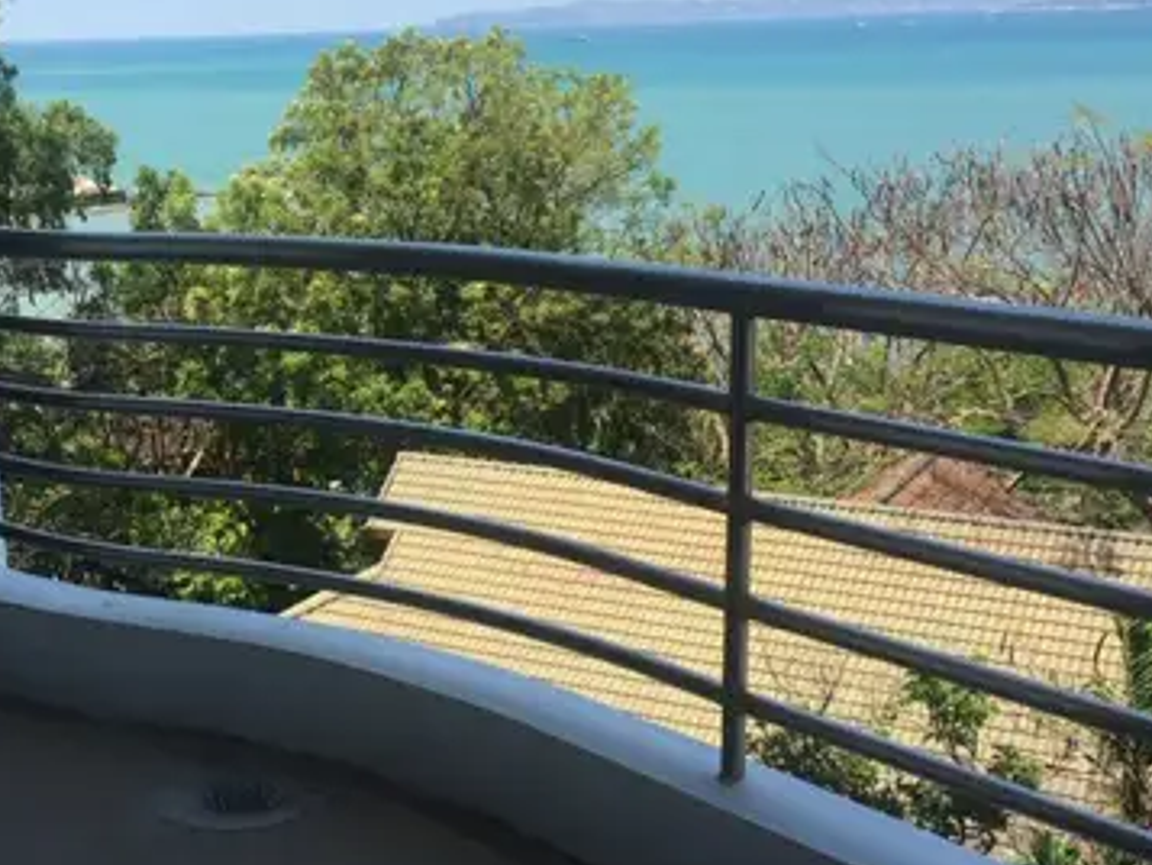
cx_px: 345
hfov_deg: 36.3
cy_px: 436
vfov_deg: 28.0
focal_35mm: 52
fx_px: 1731
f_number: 2.2
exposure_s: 1/1183
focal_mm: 4.15
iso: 25
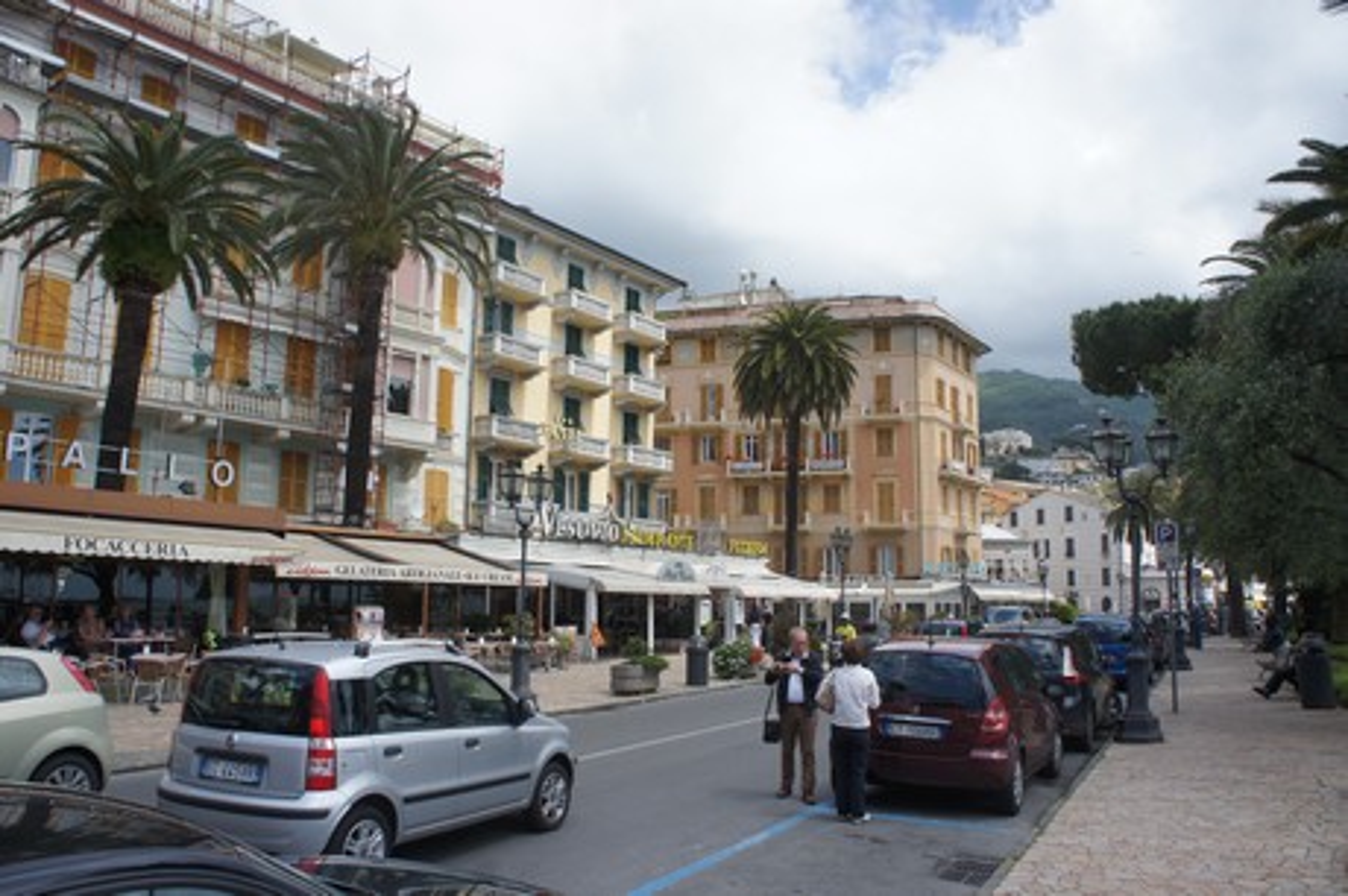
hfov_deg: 67.4
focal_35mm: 27
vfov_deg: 47.9
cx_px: 674
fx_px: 1010
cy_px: 448
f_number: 7.1
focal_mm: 18
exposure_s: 1/400
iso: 200
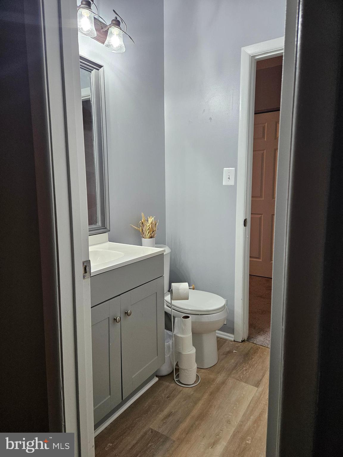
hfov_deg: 58.9
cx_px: 172
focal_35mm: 23
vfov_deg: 73.9
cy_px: 228
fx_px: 304
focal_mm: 5.4
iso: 250
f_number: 1.8
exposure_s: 1/120
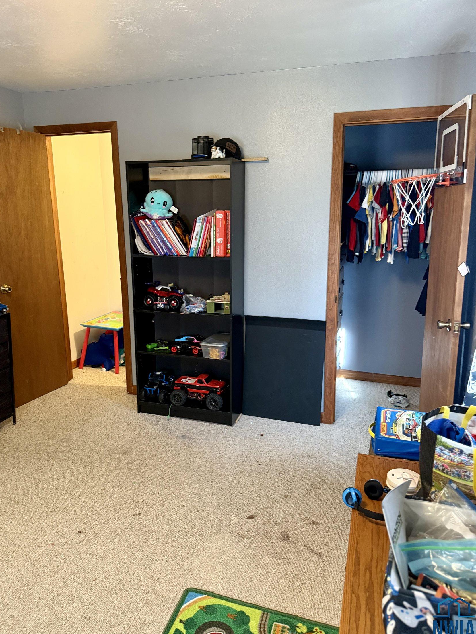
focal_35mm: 25
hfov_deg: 54.9
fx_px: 458
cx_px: 230
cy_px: 311
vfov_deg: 69.4
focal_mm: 6.76
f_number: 1.78
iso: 640
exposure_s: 1/40
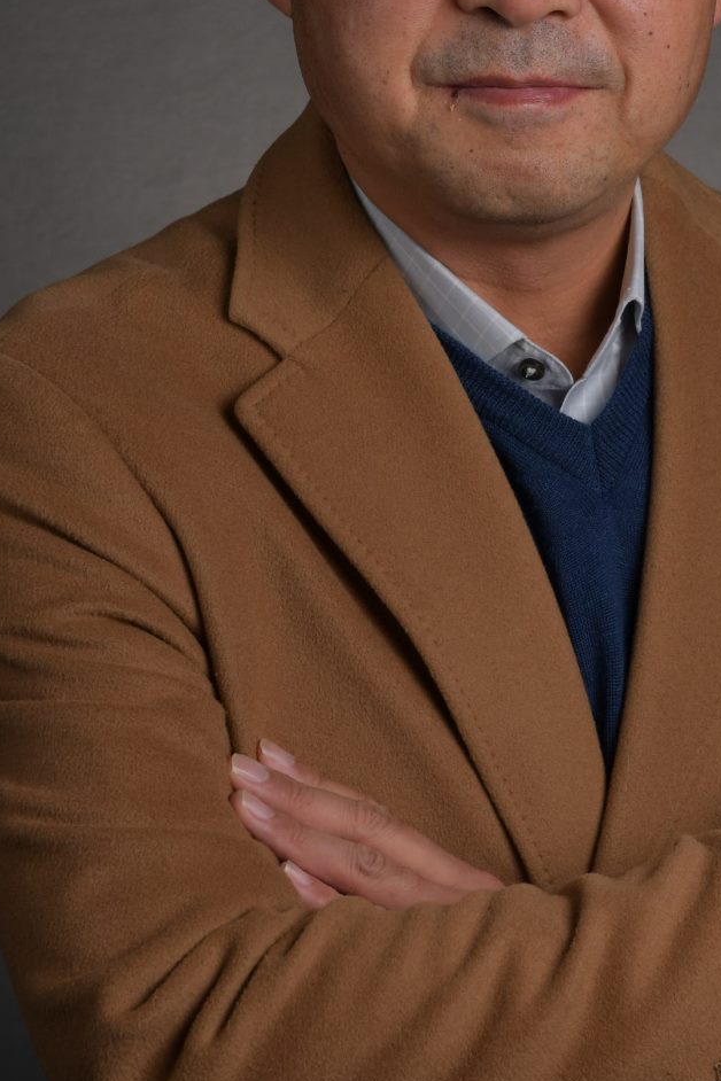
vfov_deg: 14.4
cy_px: 243
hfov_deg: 9.7
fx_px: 4261
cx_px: 546
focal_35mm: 142
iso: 100
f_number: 8
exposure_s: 1/250
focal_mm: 55
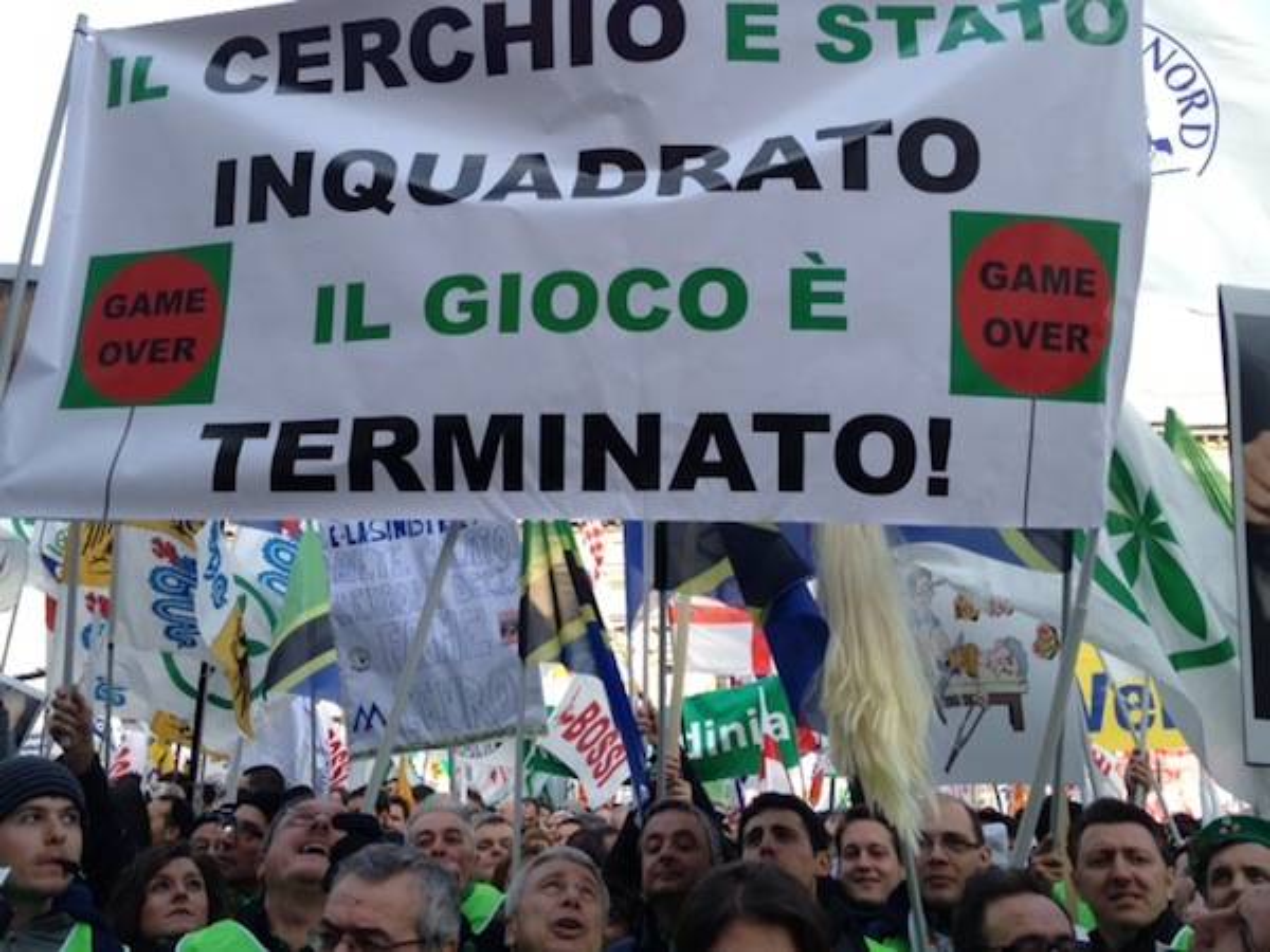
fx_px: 1284
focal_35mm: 35
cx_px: 635
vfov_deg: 40.7
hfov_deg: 52.6
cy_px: 476
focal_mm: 4.28
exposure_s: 1/421
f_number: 2.4
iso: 64
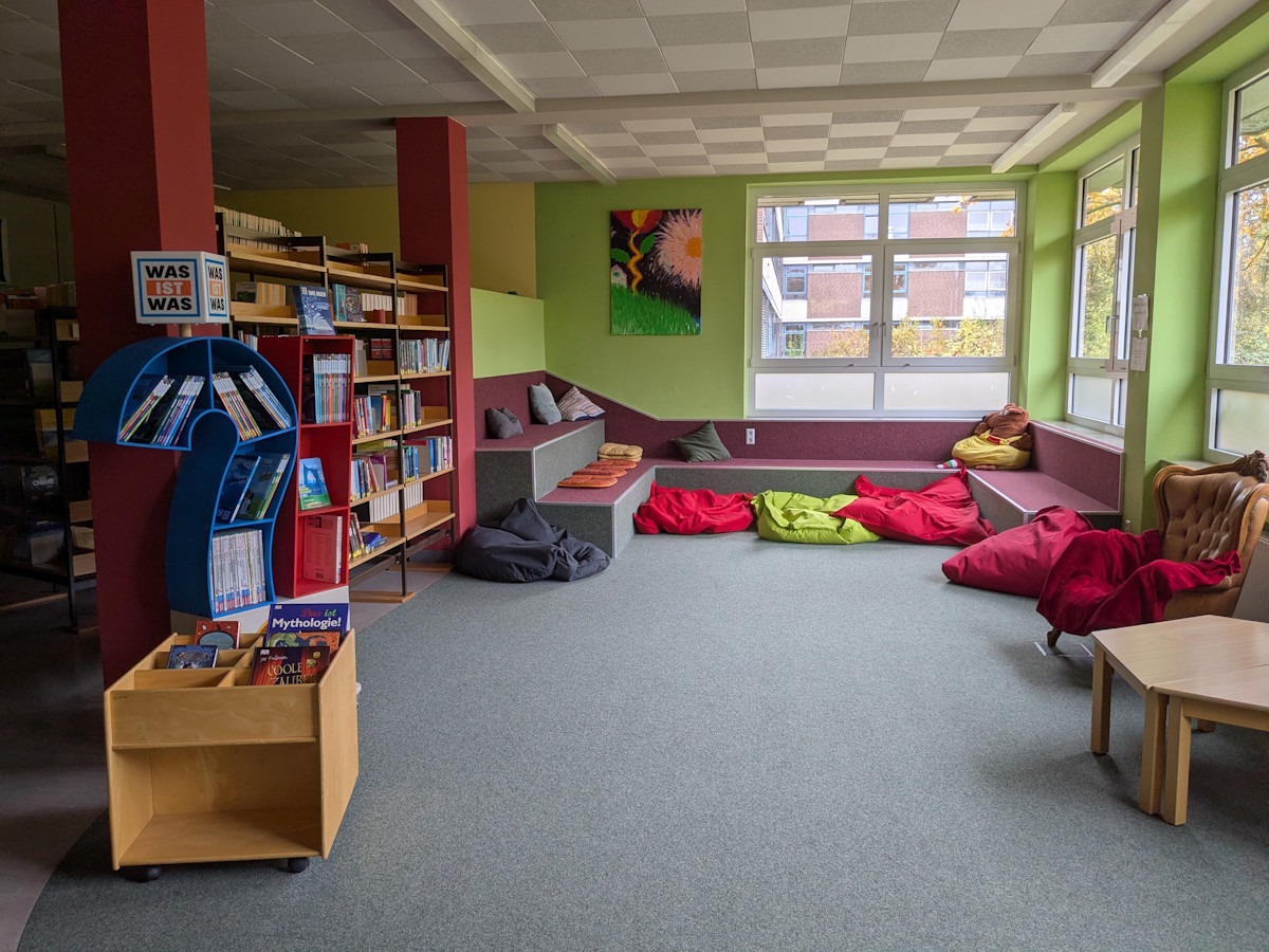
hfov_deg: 65.3
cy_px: 476
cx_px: 634
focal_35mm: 27
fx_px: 990
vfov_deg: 51.4
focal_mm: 4.38
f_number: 1.73
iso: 46
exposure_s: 1/50
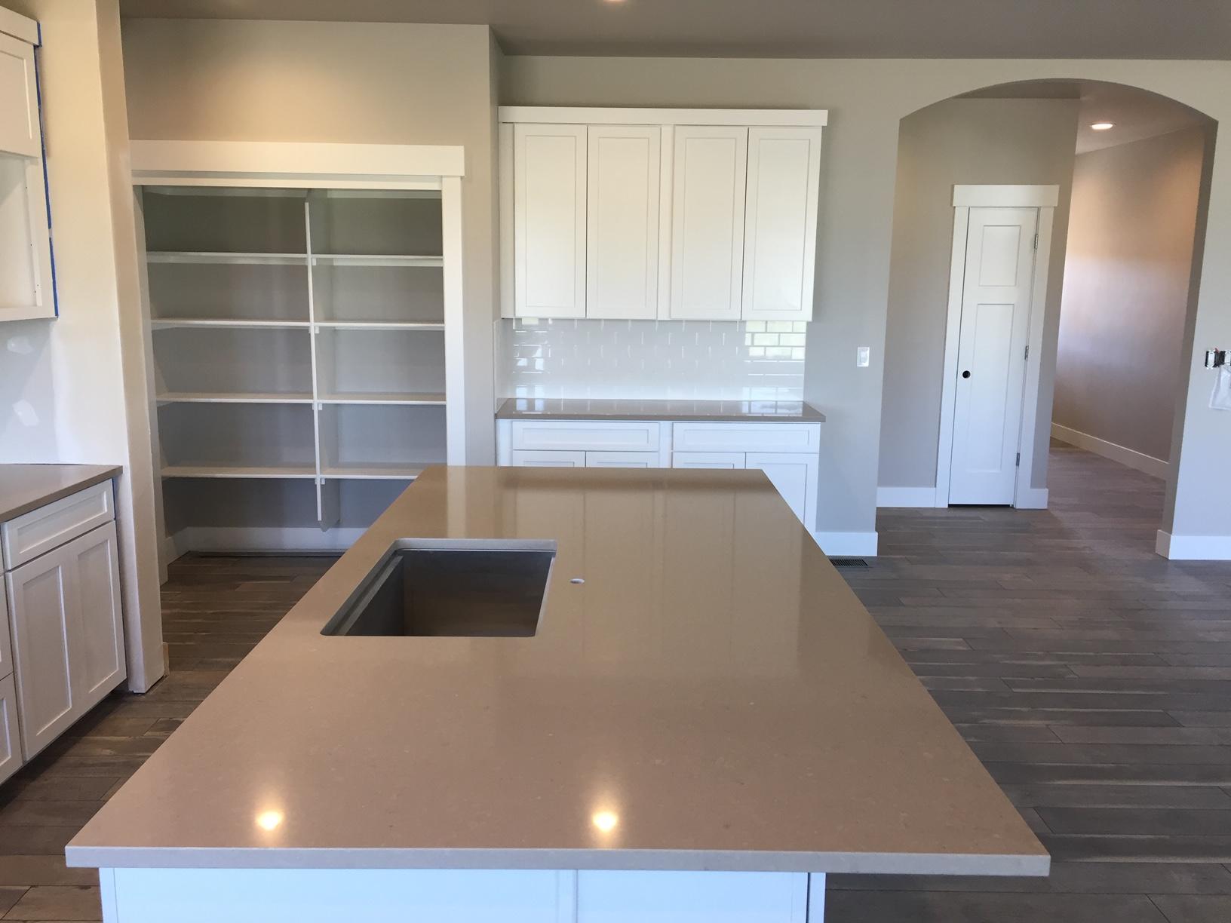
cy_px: 462
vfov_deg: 48.2
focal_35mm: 29
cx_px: 616
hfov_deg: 61.7
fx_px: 1031
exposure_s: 1/40
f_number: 2.2
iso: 32
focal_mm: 4.15
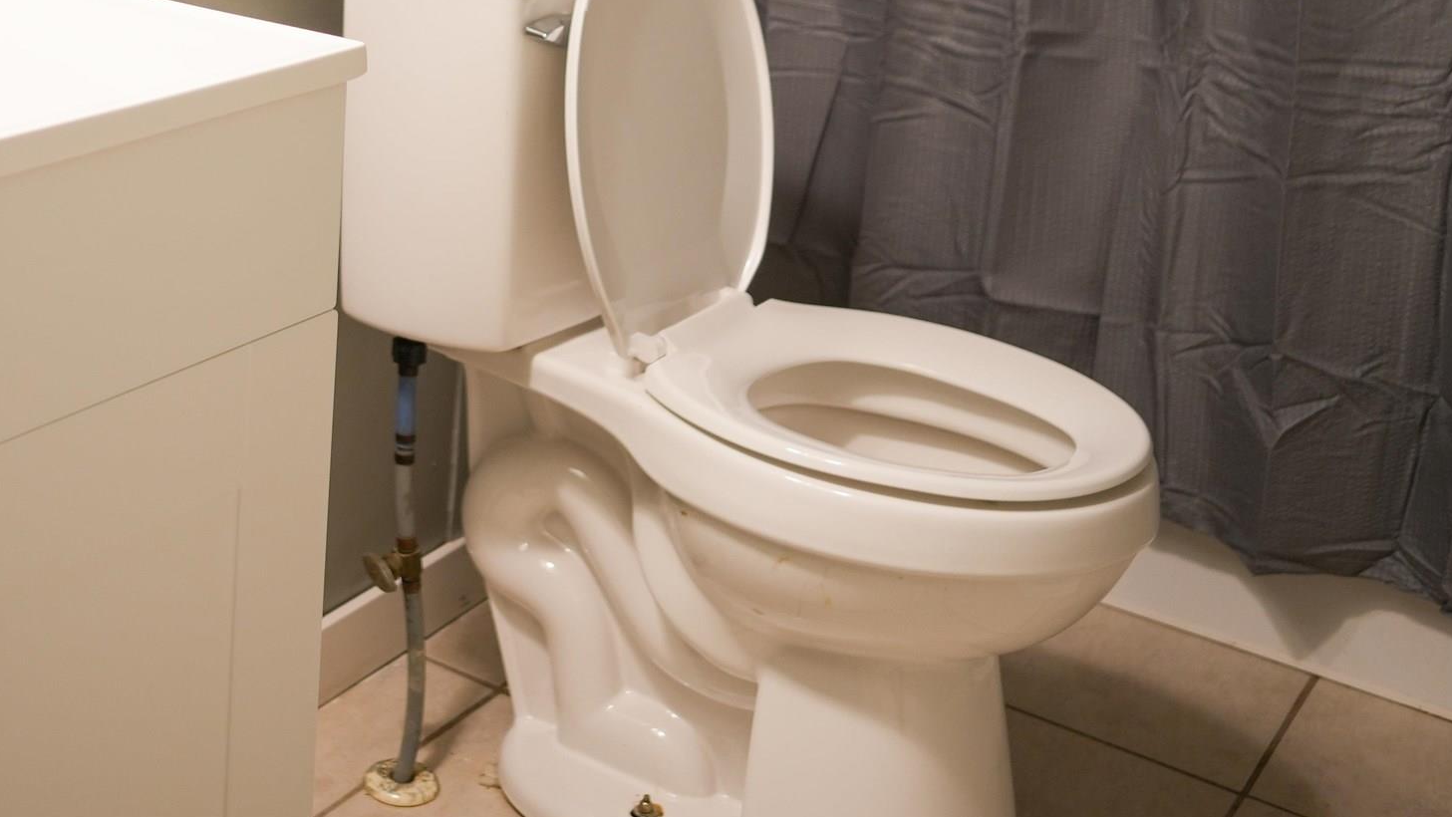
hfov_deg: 38.2
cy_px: -196
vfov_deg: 20.9
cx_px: 363
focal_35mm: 53
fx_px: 2041
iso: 250
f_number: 2.8
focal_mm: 24
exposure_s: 1/30
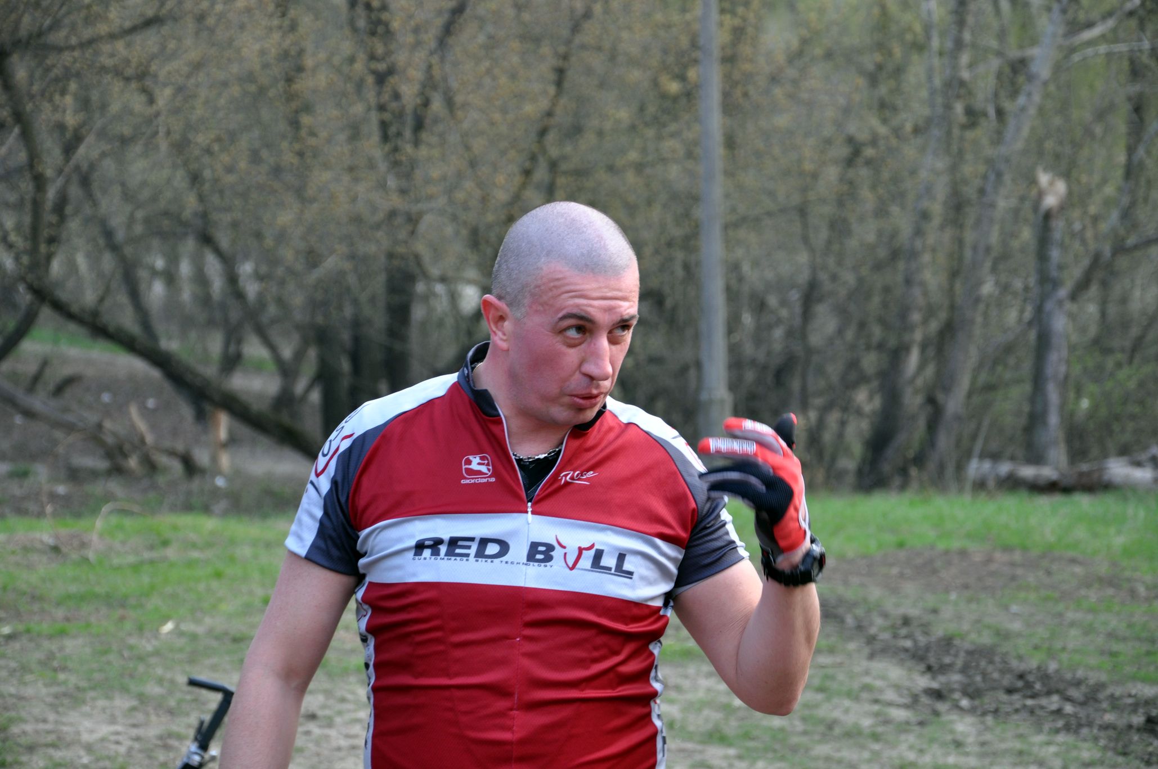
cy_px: 384
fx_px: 3855
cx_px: 579
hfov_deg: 17.1
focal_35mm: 120
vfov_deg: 11.4
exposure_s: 1/125
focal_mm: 80
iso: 320
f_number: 5.3
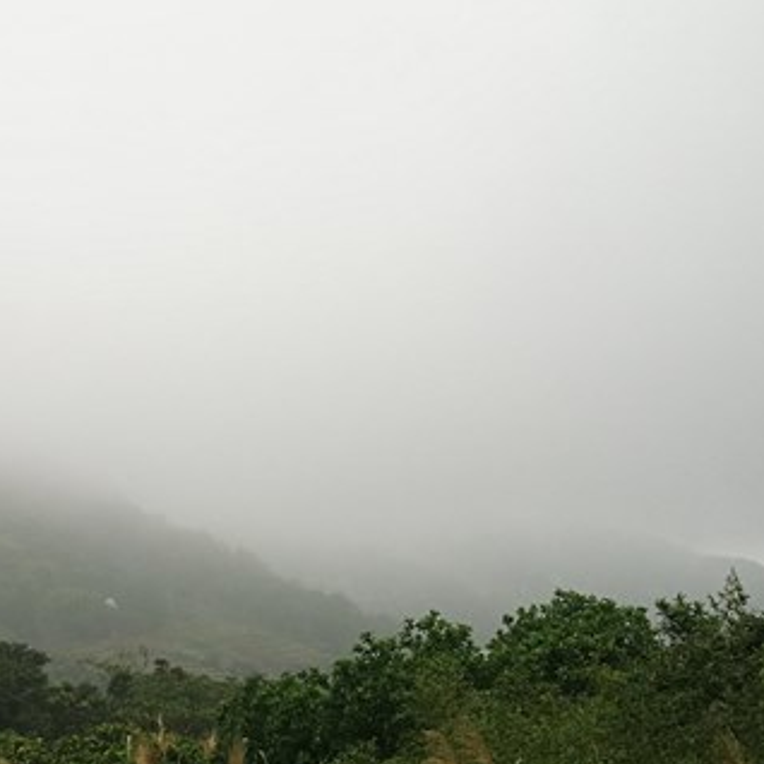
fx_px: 1798
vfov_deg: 24.0
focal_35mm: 72
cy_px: 413
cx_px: 127
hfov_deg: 23.6
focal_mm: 4.5
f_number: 2.2
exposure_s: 1/136
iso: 50
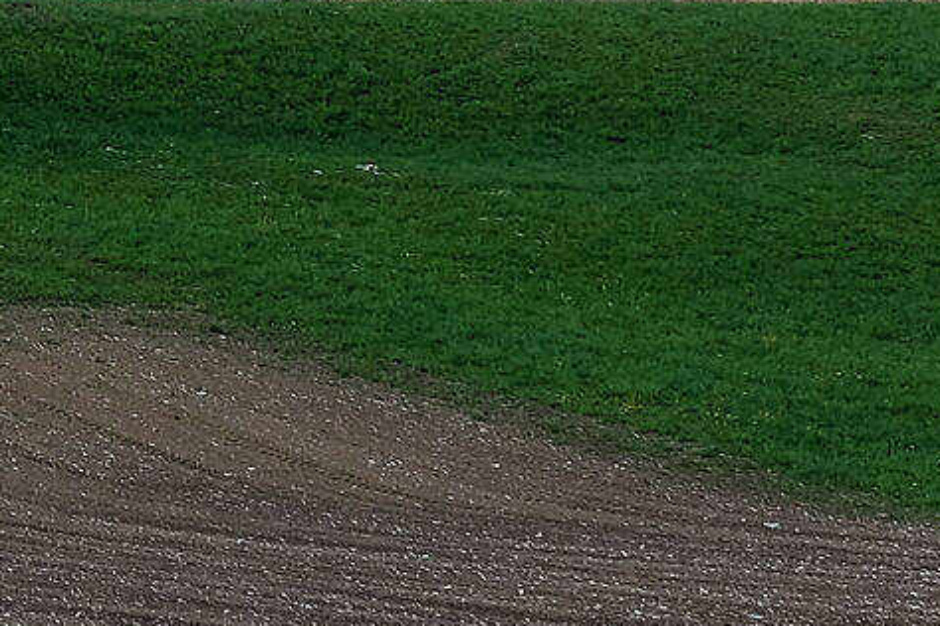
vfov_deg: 6.1
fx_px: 5822
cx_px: -795
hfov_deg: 8.8
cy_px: -311
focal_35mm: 223
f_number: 11
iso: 160
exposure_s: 1/80
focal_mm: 29.2
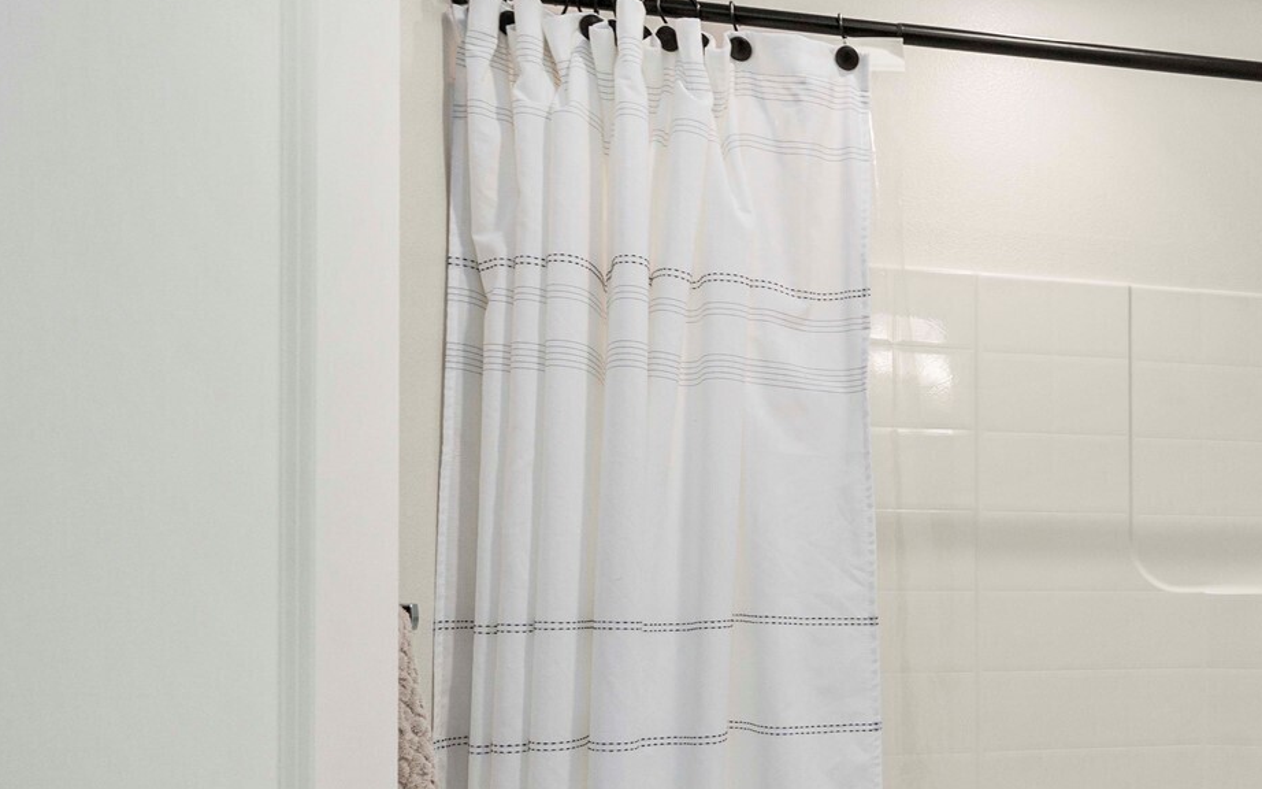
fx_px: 1032
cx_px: 1113
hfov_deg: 55.4
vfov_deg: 41.1
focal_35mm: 30
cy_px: 546
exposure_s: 1/30
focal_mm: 16
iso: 400
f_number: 6.3
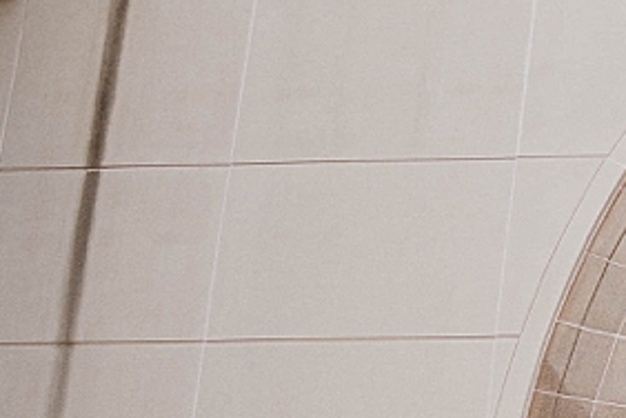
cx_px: 1410
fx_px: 2417
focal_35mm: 139
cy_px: 623
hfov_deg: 12.3
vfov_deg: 9.6
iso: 160
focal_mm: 28
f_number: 2.8
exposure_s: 1/640
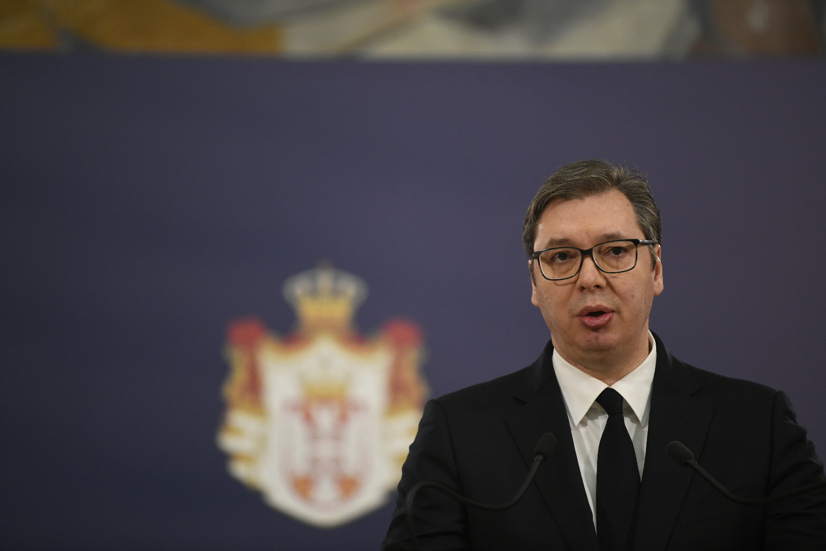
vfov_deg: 6.9
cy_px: 276
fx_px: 4589
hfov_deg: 10.3
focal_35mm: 200
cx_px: 413
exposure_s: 1/250
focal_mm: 200
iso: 2000
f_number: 2.8
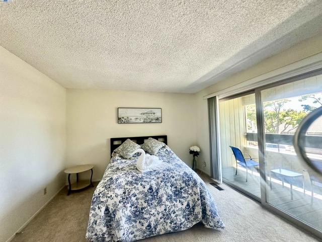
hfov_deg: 102.1
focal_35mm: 14
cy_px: 121
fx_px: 130
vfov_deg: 85.7
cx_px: 161
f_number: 2.2
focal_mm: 2.22
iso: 250
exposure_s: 1/120
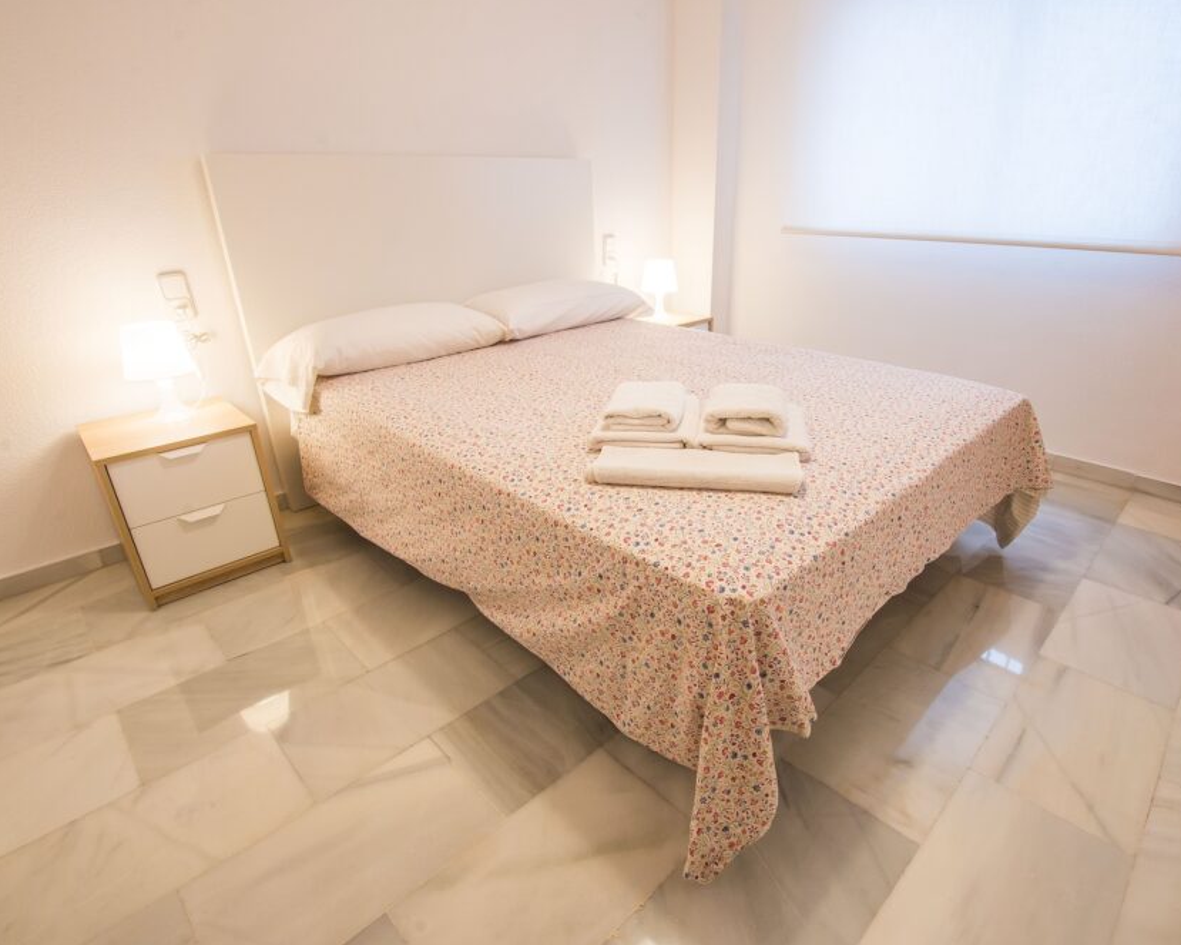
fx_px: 1034
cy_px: 477
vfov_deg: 49.1
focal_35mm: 30
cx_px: 633
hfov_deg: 59.4
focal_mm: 17
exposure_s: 1/3
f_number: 11
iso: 200
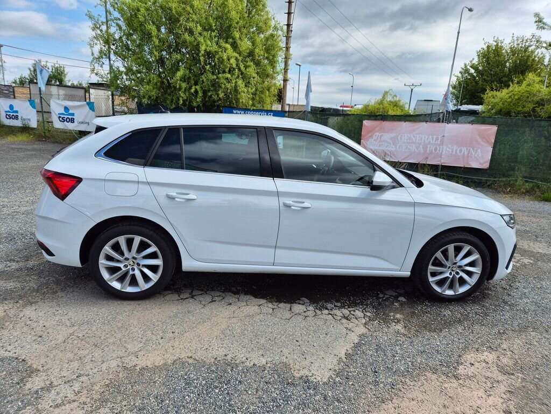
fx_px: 366
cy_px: 207
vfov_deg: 58.9
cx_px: 276
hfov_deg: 73.9
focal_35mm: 23
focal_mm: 5.4
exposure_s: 1/1640
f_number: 1.8
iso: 25
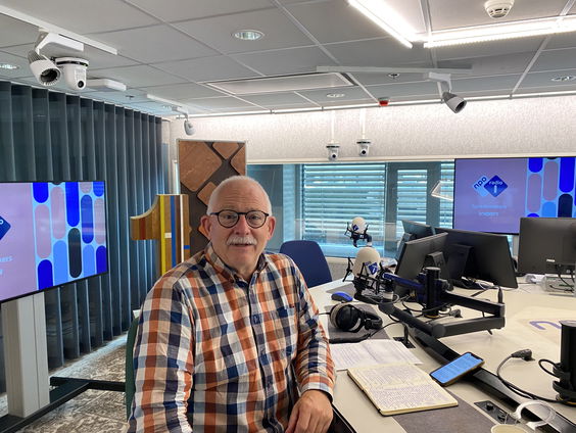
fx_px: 433
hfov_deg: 67.3
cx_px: 288
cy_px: 216
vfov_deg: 53.1
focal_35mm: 26
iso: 125
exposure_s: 1/63
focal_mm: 4.25
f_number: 1.8
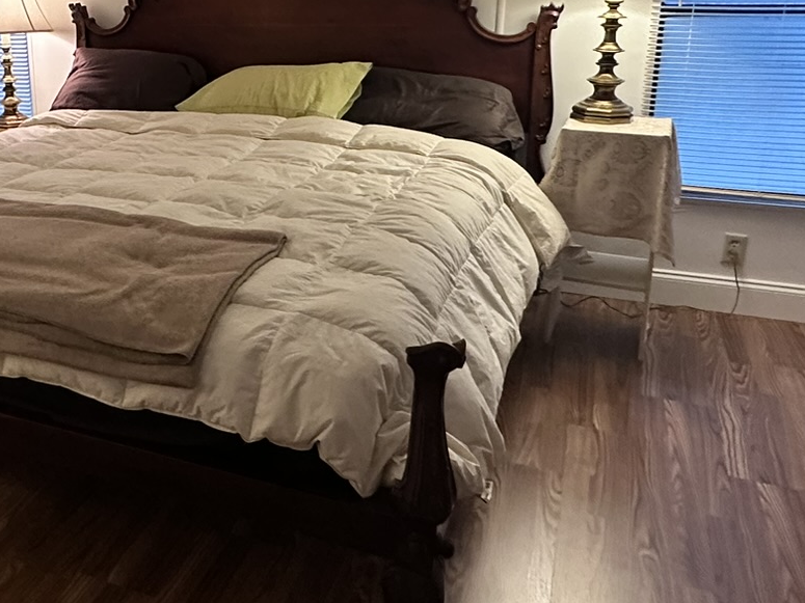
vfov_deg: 37.9
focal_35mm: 37
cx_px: 194
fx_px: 860
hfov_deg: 48.1
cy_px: 172
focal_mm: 2.22
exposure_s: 1/60
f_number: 2.2
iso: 400
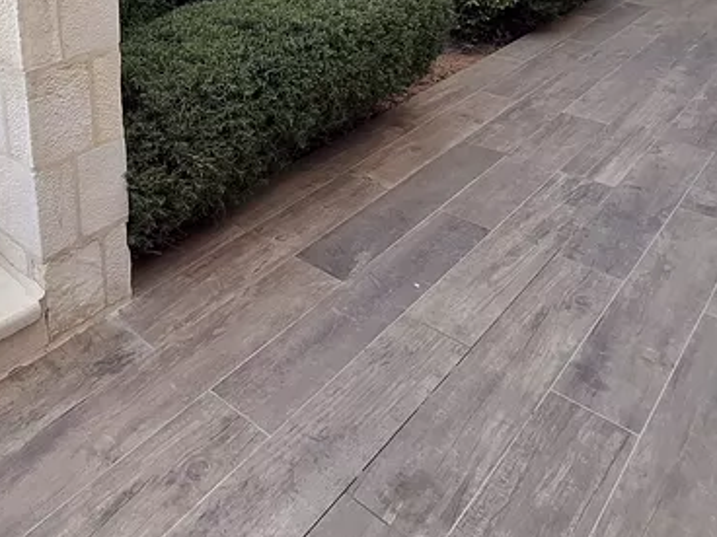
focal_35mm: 33
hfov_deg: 52.8
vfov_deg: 39.0
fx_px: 684
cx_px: 174
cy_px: 27
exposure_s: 1/114
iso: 40
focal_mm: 1.74
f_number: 2.2
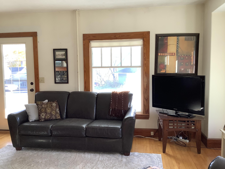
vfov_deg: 45.4
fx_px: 201
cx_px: 112
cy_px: 84
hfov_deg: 58.4
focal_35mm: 31
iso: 64
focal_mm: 3.3
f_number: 2.4
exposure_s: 1/60
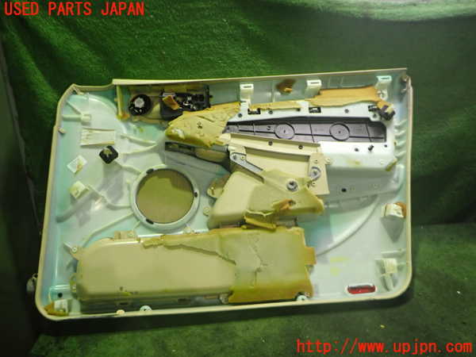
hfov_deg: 69.4
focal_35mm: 25
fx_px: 344
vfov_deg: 54.9
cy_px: 178
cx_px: 238
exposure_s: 1/30
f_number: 2
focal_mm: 4.5
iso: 400
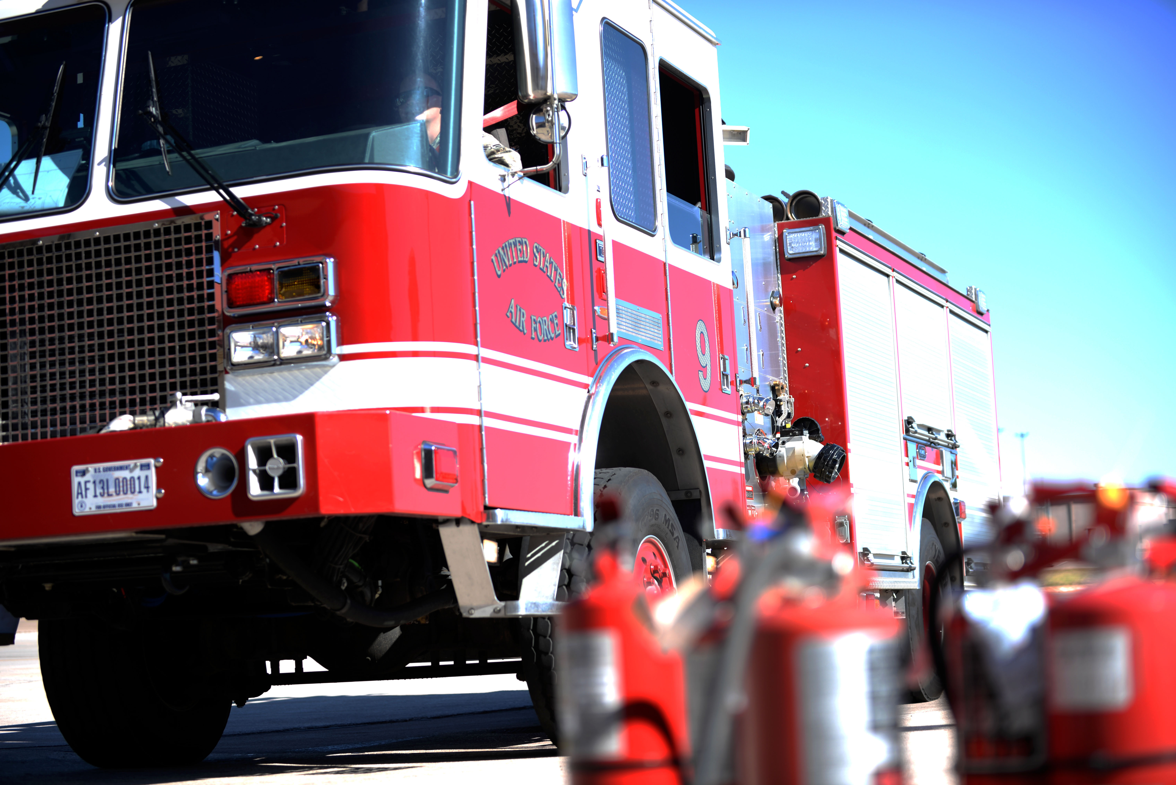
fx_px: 2287
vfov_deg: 19.5
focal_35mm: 70
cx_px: 588
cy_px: 392
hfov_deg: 28.8
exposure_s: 1/500
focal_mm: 70
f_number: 22
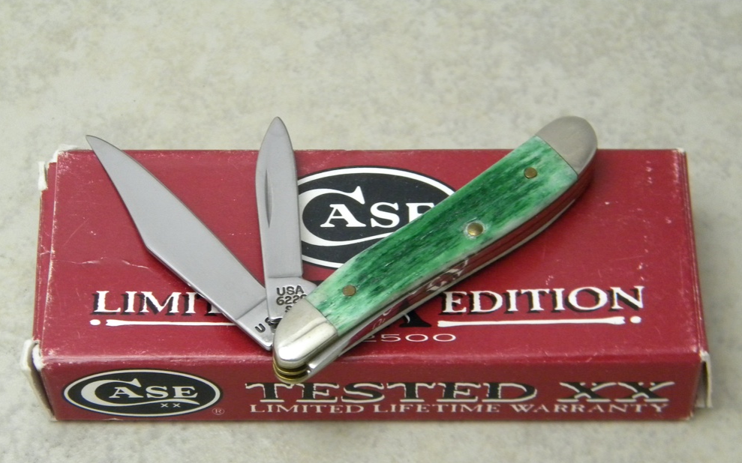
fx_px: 1800
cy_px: 277
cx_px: 368
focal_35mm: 89
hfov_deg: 23.3
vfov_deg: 14.7
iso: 400
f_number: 4.5
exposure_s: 1/24.6
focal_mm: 15.1
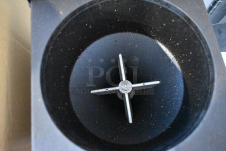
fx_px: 170
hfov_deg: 67.3
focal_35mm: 27
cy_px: 76
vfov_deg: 48.0
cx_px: 113
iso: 14400
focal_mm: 18
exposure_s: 1/30
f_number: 3.5
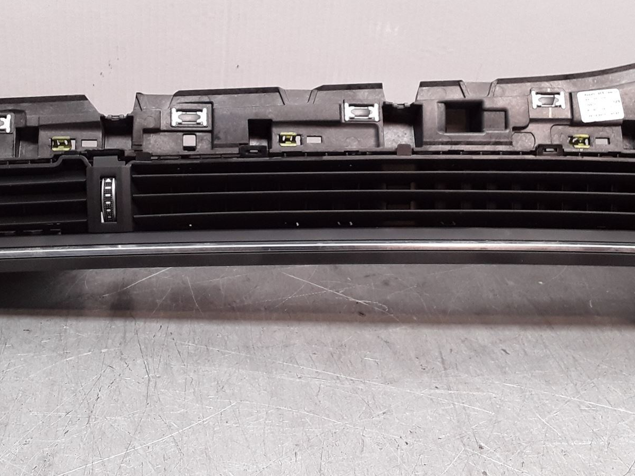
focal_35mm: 48
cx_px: 296
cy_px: 183
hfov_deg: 39.6
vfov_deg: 30.2
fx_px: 880
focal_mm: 2.91
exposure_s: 1/50
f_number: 1.9
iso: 64
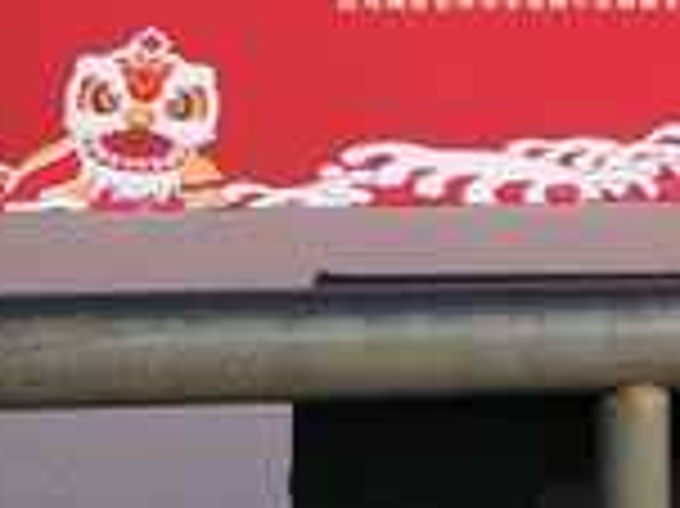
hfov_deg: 14.2
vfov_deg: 10.7
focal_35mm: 135
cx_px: 815
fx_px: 2650
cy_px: -184
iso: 50
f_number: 2.2
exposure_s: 1/1443
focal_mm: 3.95
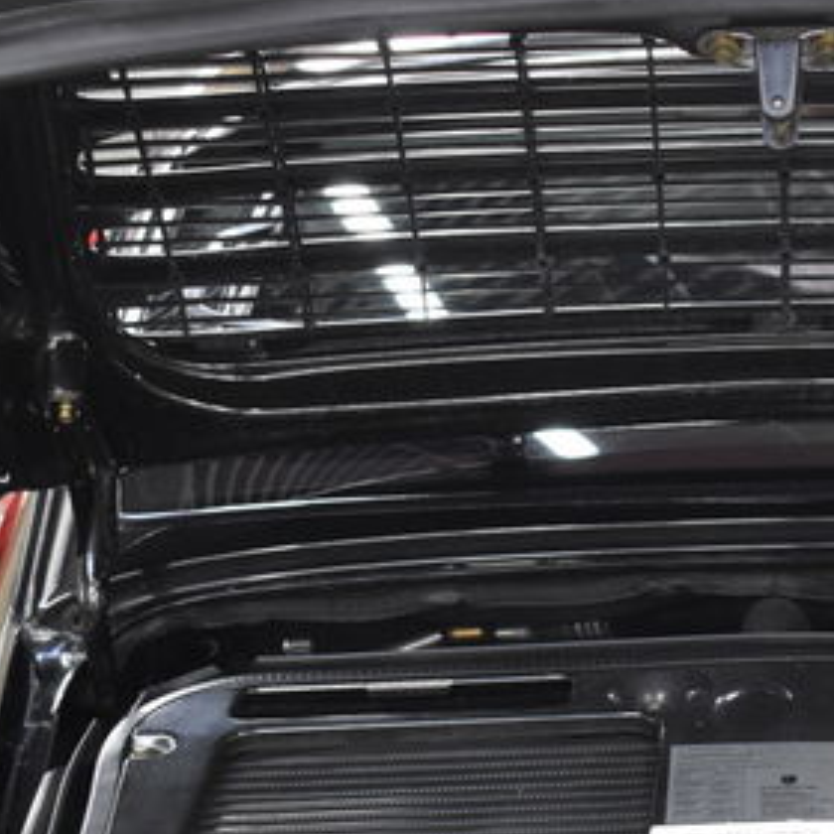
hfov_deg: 16.3
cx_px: 763
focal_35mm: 105
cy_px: 670
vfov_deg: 16.5
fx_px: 2862
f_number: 4.2
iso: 2000
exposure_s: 1/50
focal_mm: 30
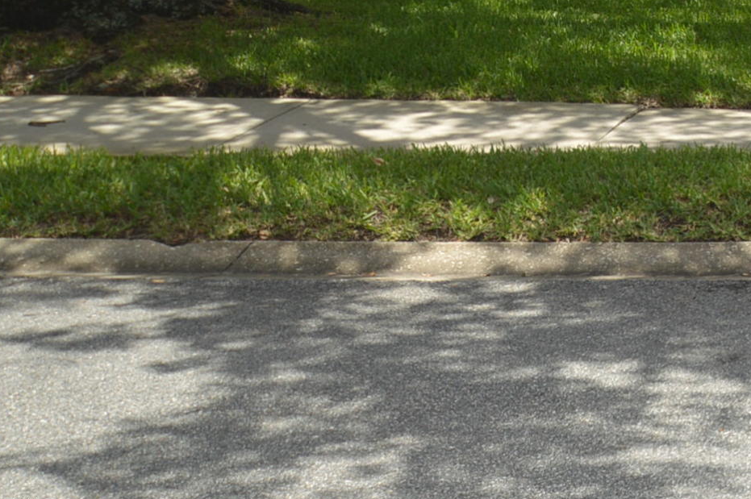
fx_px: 1813
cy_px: -248
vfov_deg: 14.6
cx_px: 1164
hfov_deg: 19.9
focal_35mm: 87
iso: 100
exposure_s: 1/200
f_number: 7.1
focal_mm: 18
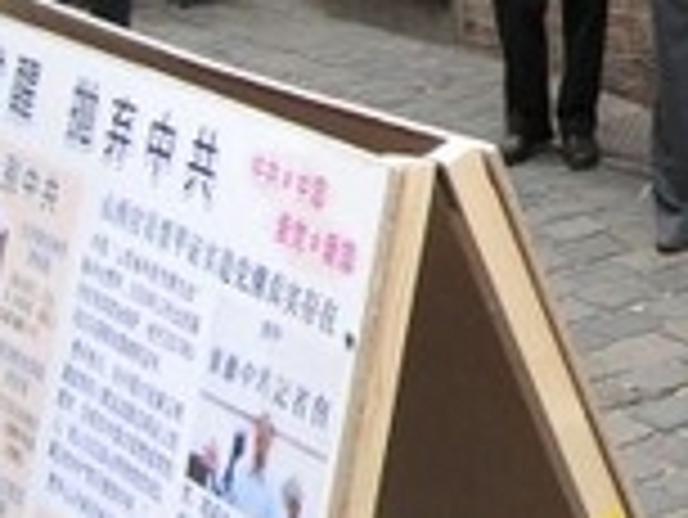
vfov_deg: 11.7
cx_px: 1016
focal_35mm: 124
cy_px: -92
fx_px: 2466
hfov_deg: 14.8
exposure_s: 1/40
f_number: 2.8
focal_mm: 6.3
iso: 50
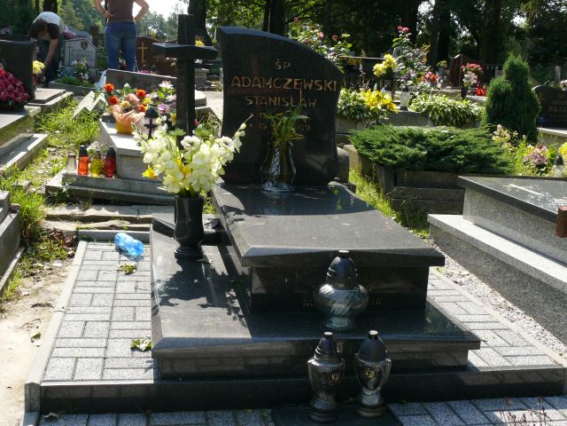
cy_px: 213
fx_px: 704
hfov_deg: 43.9
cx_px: 284
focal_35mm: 43
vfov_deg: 33.6
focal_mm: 8.6
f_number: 5
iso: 100
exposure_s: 1/250
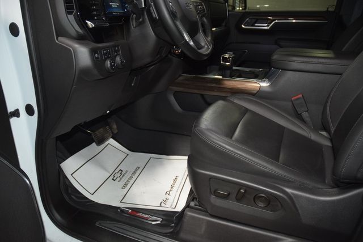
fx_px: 272
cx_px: 182
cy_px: 121
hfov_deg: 67.4
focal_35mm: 27
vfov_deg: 48.0
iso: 1800
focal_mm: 18
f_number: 3.5
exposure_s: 1/80
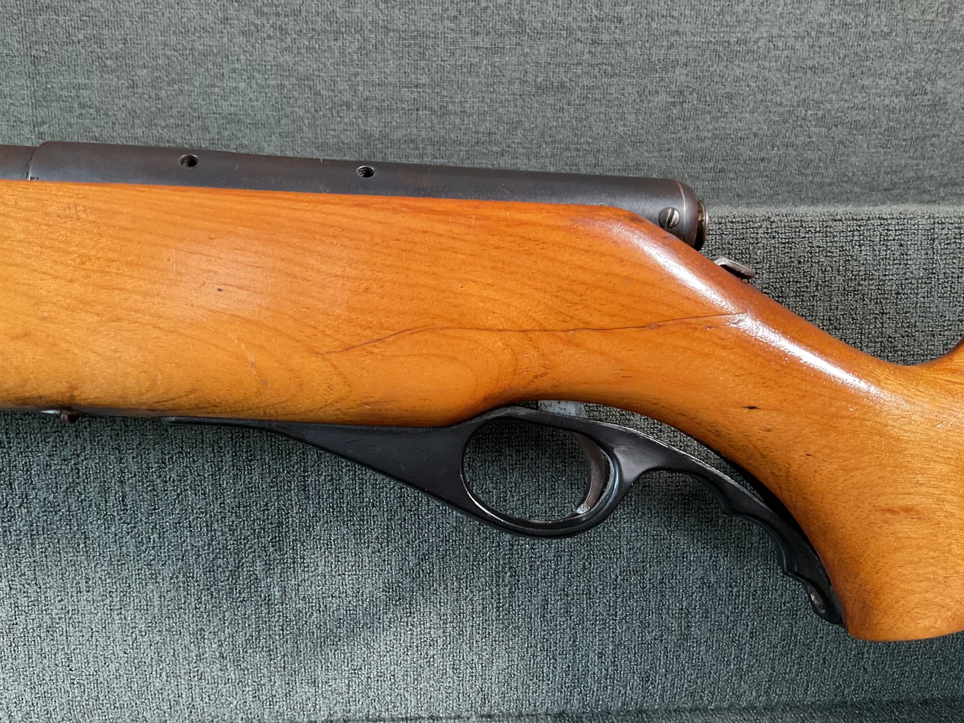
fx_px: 835
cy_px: 373
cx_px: 472
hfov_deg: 60.0
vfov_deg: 46.8
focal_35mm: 30
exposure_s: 1/60
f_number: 1.8
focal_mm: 3
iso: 160
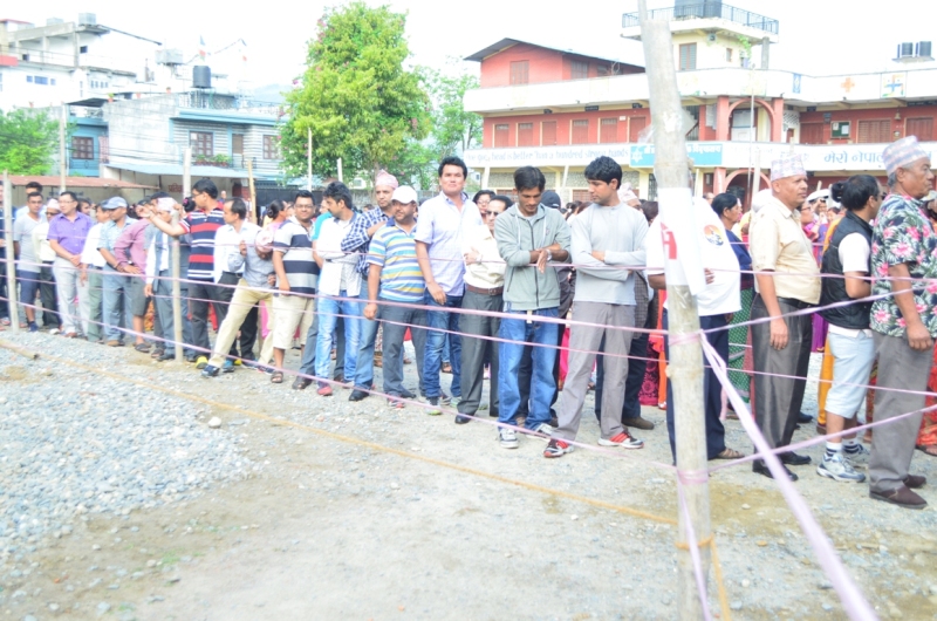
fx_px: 1013
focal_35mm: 39
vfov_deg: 34.1
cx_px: 468
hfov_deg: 49.6
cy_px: 310
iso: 400
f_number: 4.2
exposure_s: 1/250
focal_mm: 26
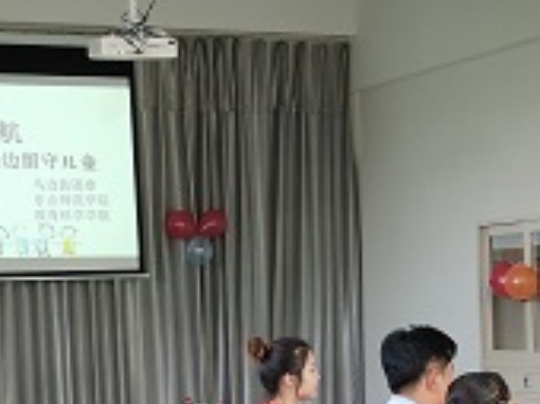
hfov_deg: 17.0
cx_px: 442
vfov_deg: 12.5
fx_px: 1791
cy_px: 491
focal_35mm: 115
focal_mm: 3.95
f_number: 1.8
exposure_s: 1/50
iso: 130
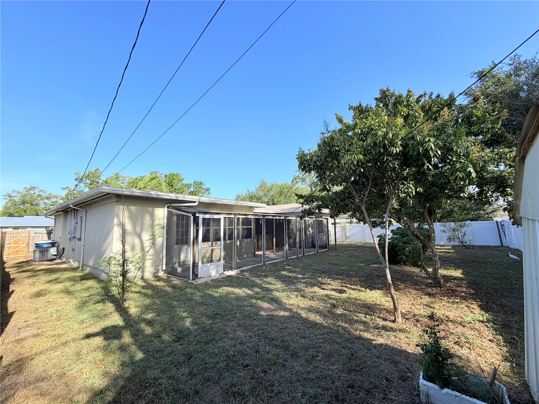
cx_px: 270
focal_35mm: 14
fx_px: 218
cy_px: 202
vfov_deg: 85.7
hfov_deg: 102.1
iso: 40
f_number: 2.2
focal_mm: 2.22
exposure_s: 1/770
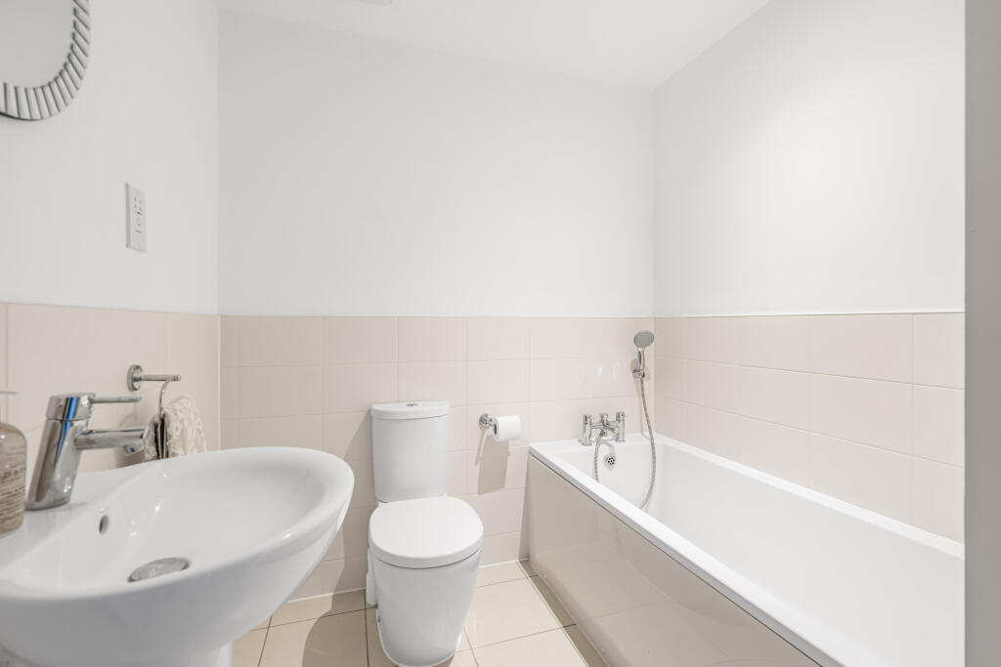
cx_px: 500
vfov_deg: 73.8
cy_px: 334
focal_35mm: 16
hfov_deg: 96.7
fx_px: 445
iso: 100
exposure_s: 1
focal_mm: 16
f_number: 8
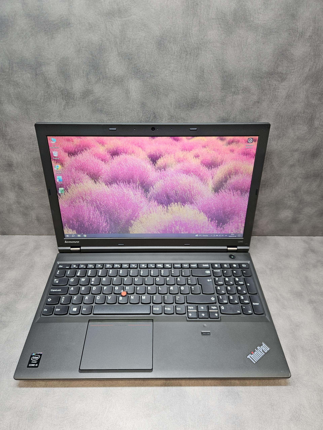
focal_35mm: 23
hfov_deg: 58.9
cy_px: 215
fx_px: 286
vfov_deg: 73.9
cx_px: 162
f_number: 1.8
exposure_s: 1/55
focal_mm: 5.4
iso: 80
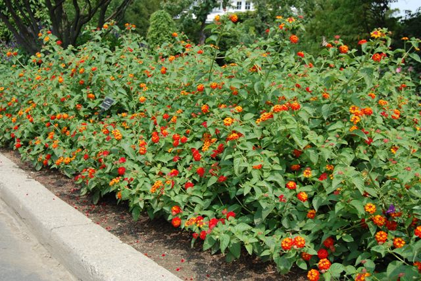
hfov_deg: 43.6
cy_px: 140
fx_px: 526
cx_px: 210
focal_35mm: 45
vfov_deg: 29.8
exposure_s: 1/250
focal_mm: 30
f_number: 8
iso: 200
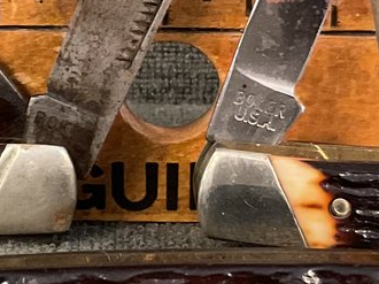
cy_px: 95
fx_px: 1455
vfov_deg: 11.1
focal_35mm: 133
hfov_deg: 14.8
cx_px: 158
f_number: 1.8
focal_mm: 3
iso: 500
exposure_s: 1/30
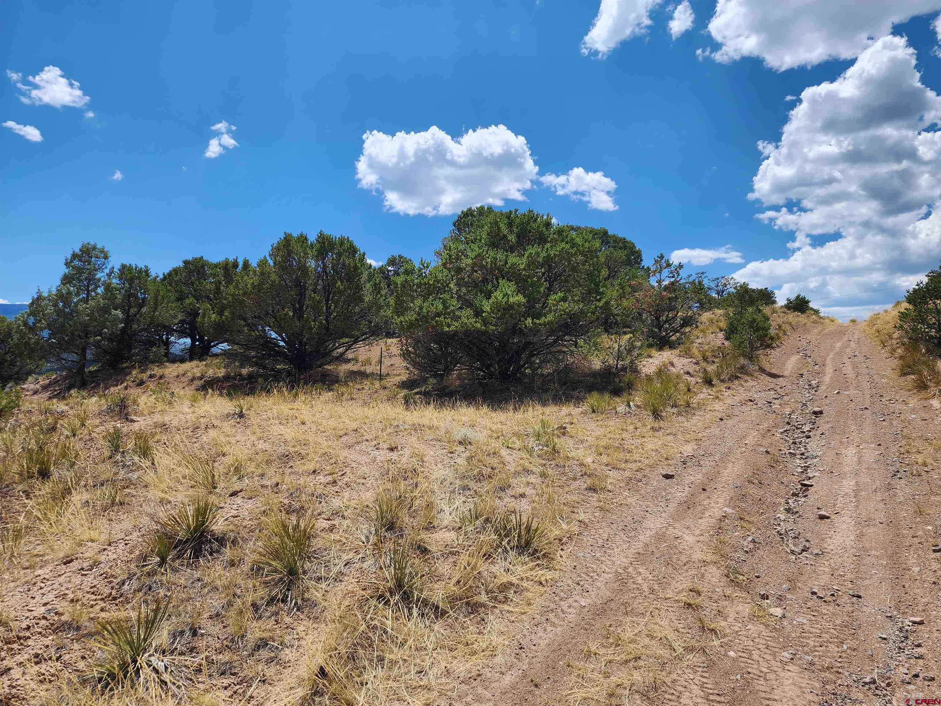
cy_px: 353
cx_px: 470
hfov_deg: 73.9
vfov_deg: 58.9
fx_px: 625
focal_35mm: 23
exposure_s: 1/1387
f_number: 1.8
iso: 12
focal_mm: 6.4
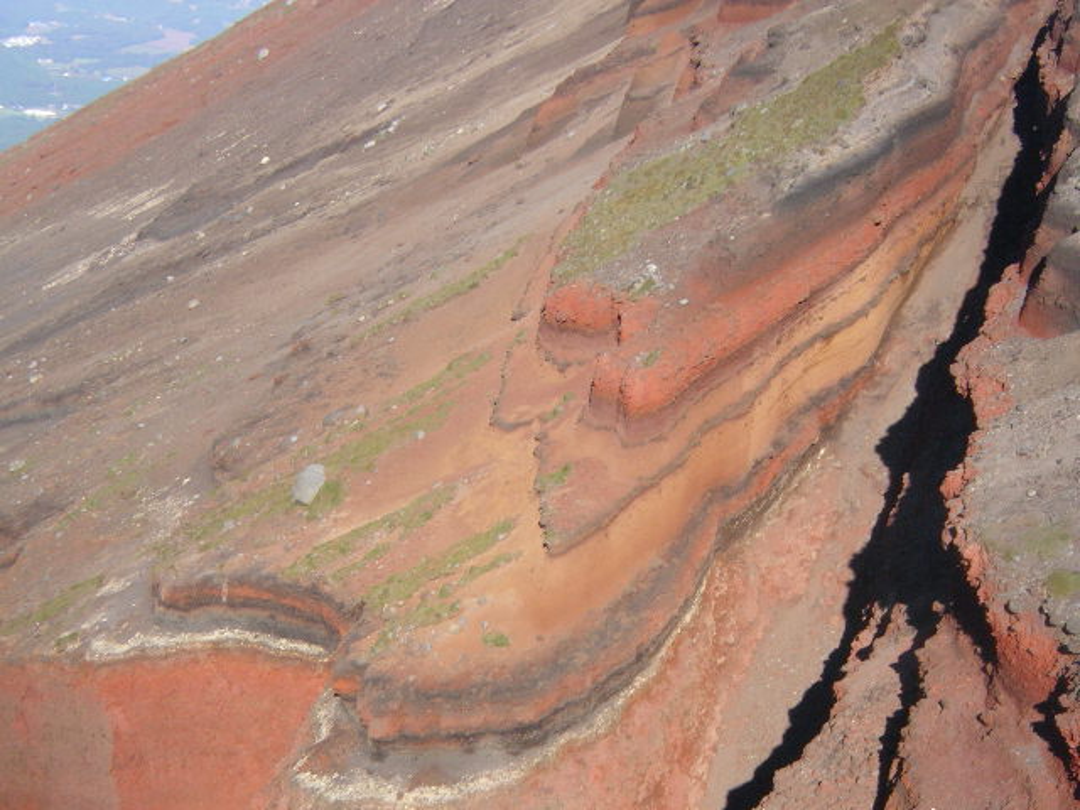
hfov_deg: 20.7
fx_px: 2964
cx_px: 540
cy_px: 405
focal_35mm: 95
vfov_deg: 15.6
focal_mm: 14.7
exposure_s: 1/125
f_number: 3.8
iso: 100
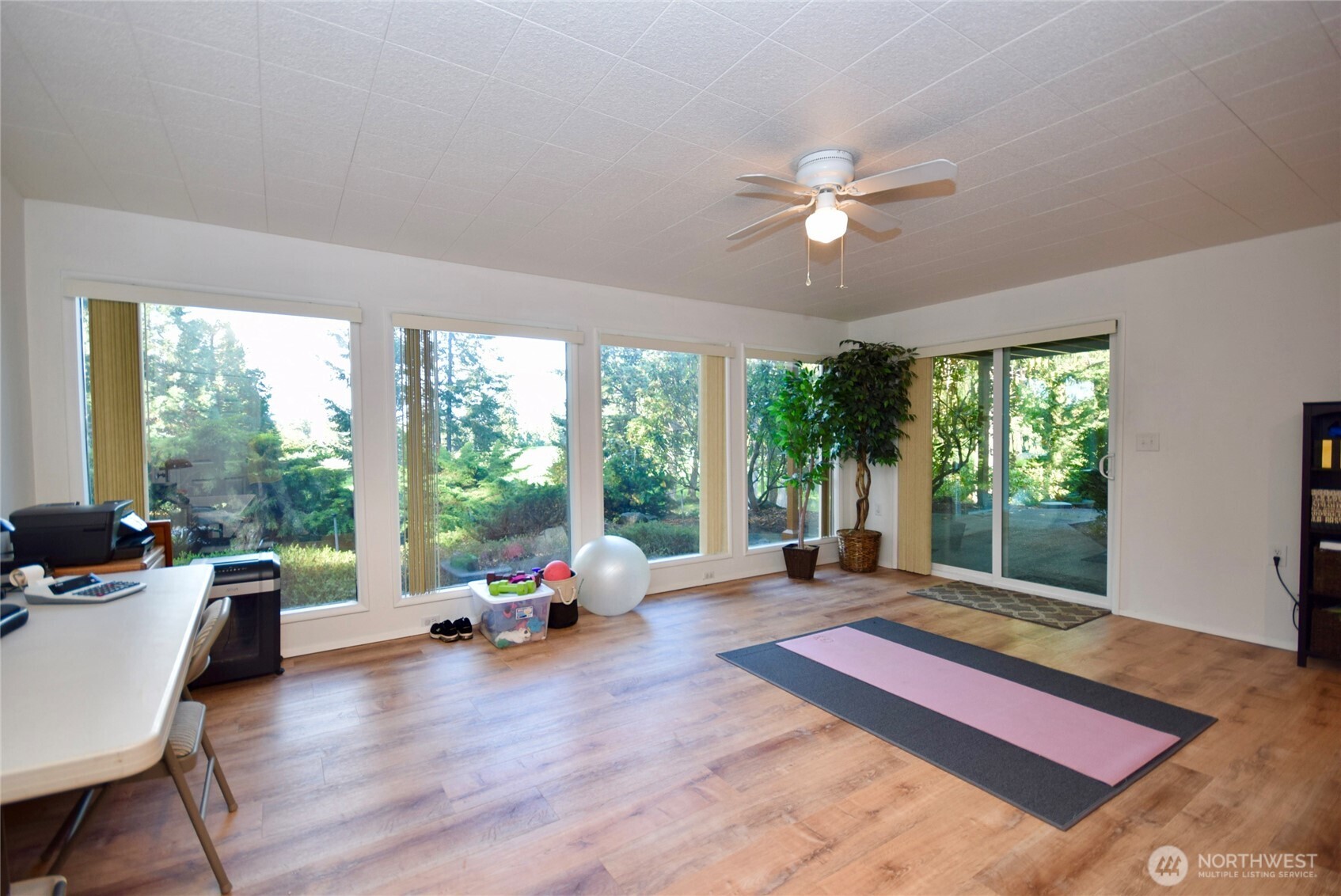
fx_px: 559
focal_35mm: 15
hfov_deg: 100.4
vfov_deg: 77.4
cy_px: 448
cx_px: 670
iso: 400
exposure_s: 1/80
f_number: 4.5
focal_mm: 10
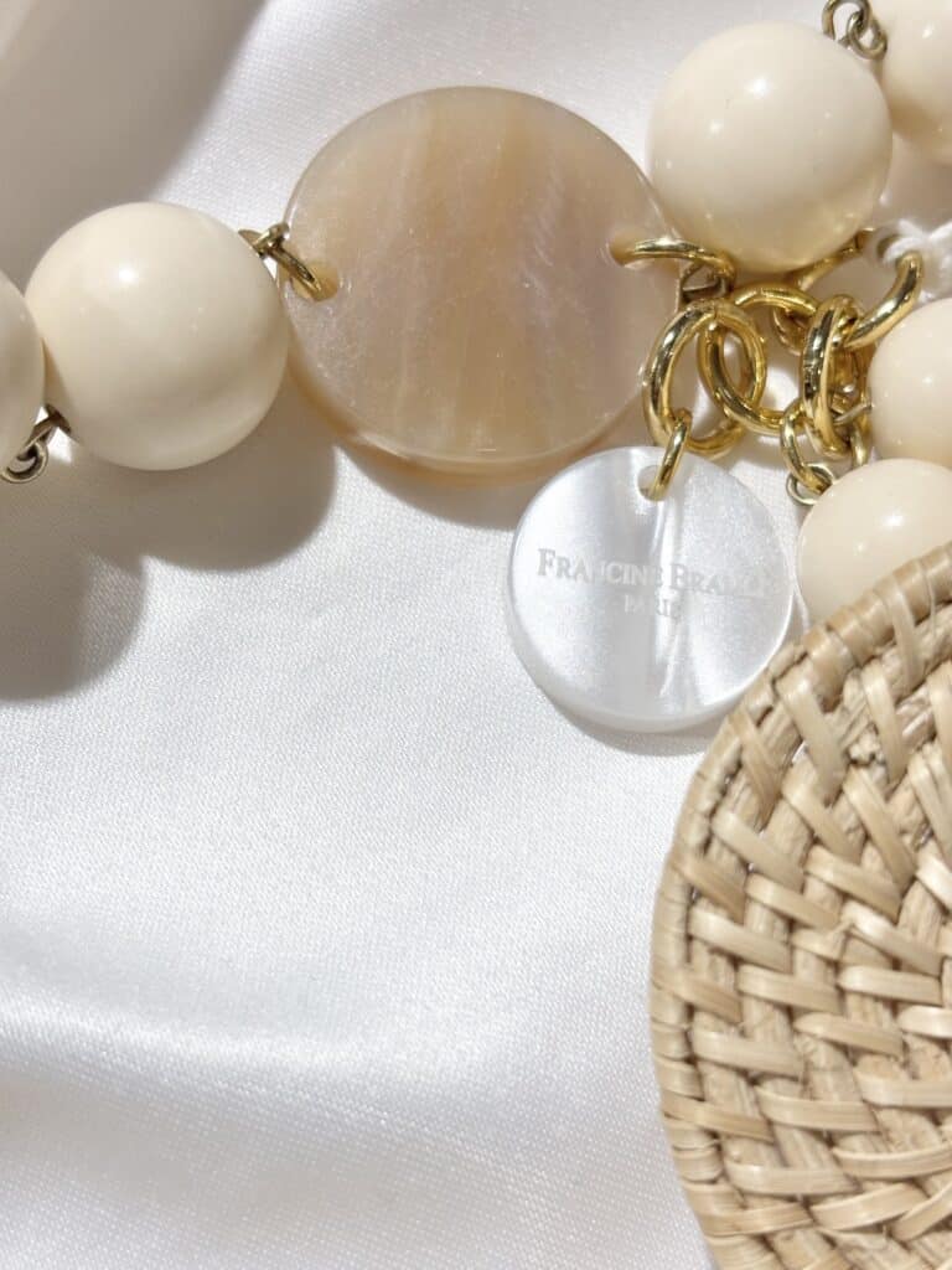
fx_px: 1907
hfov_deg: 28.0
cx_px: 476
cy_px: 635
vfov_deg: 36.8
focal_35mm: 52
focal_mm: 5.96
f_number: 1.6
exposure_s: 1/290
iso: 32
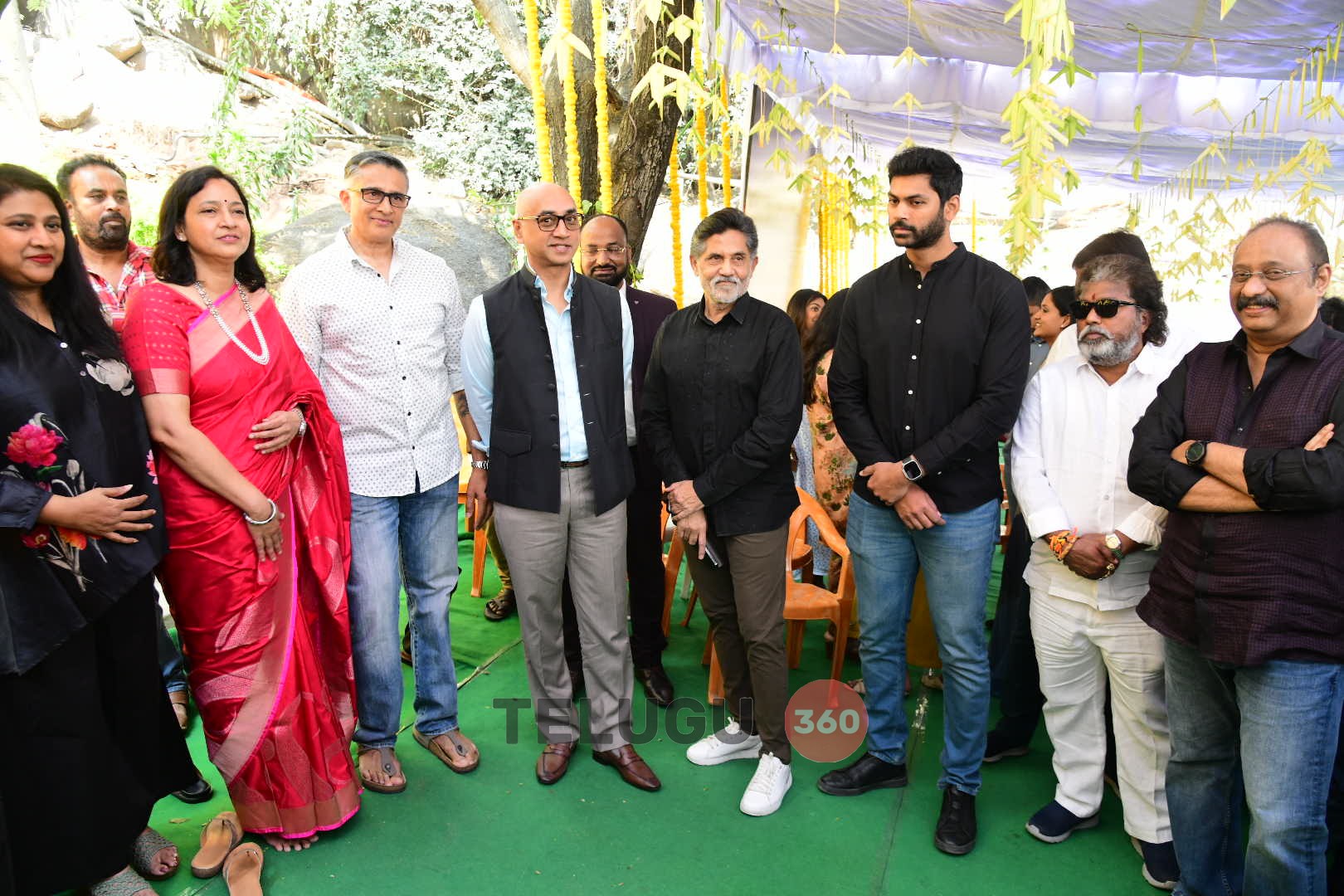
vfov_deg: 53.1
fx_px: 896
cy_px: 448
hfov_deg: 73.7
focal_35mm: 24
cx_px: 672
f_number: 5.6
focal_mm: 24
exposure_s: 1/125
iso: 1600
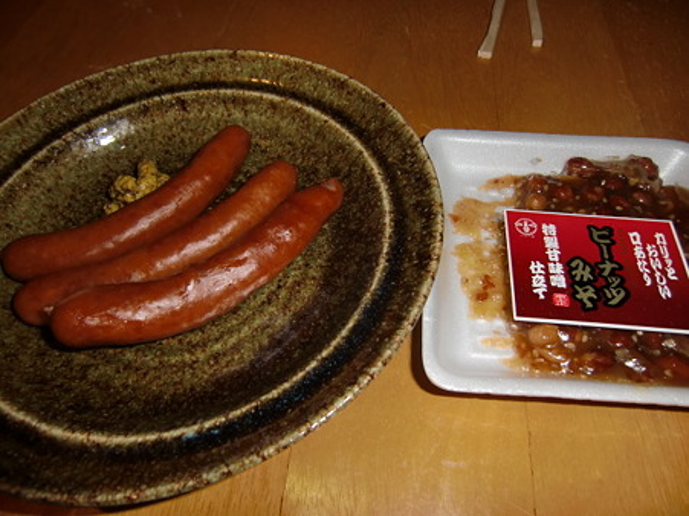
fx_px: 478
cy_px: 258
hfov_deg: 71.6
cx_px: 344
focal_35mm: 24
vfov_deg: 56.8
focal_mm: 4.3
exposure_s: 1/15
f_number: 3.2
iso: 64
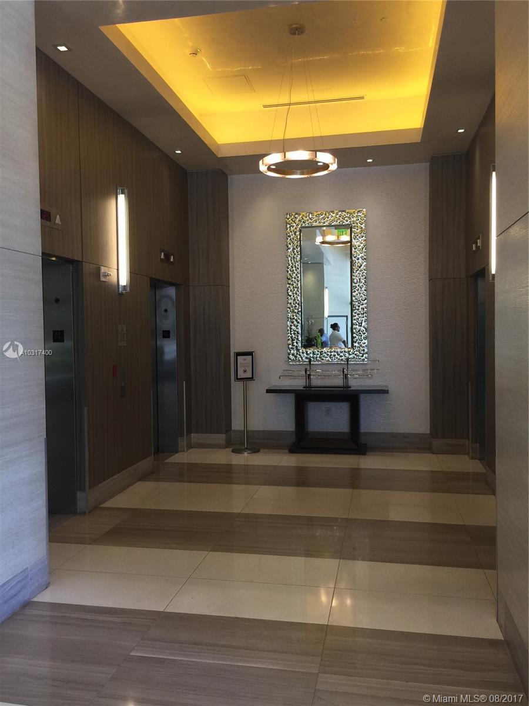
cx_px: 264
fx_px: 591
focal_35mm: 29
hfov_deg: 48.2
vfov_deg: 61.7
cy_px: 353
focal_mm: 4.15
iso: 32
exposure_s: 1/30
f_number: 2.2
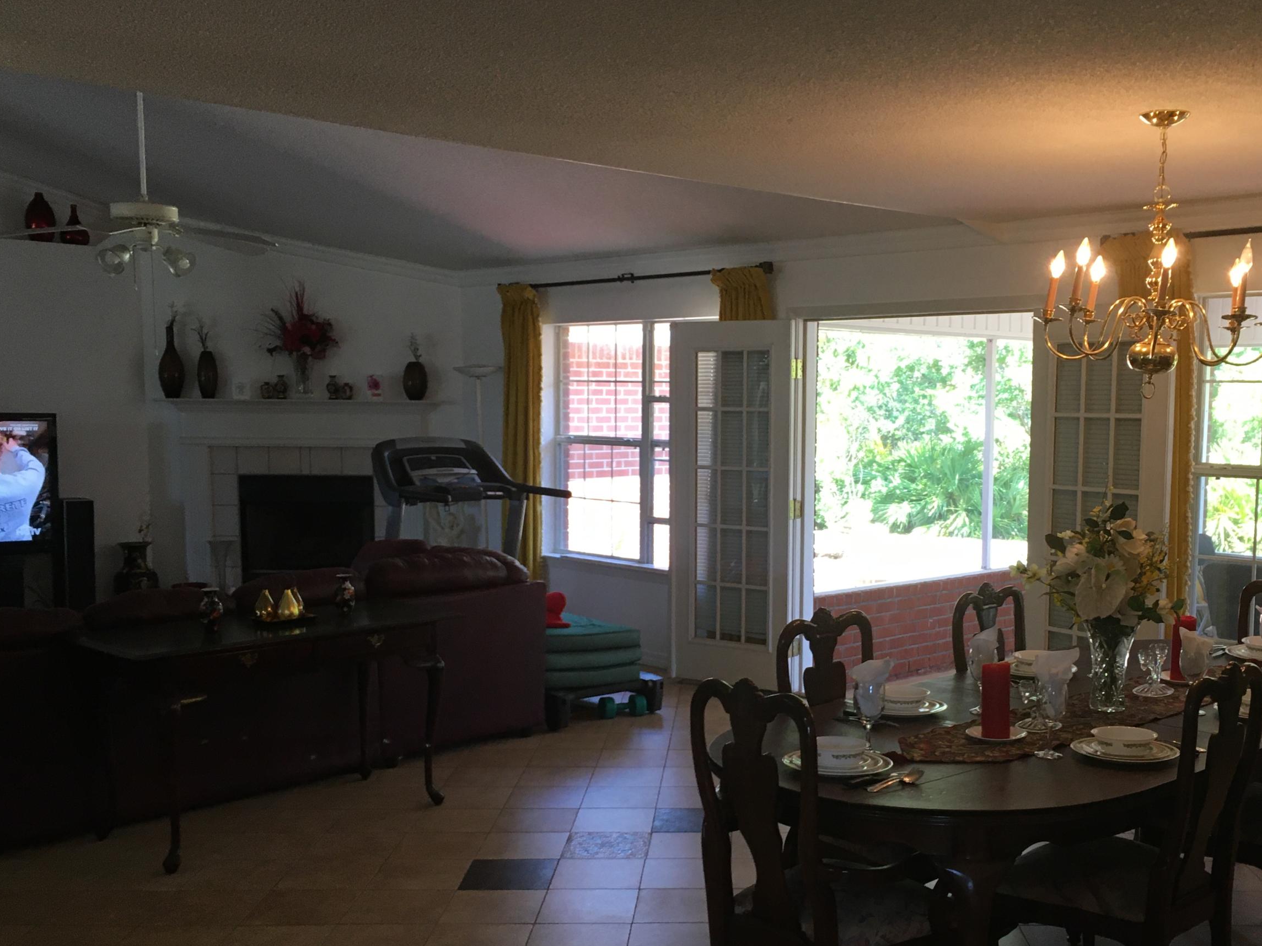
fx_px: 1385
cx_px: 769
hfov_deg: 48.6
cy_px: 538
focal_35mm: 38
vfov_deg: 37.7
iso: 40
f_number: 2.2
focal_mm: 4.15
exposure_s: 1/30
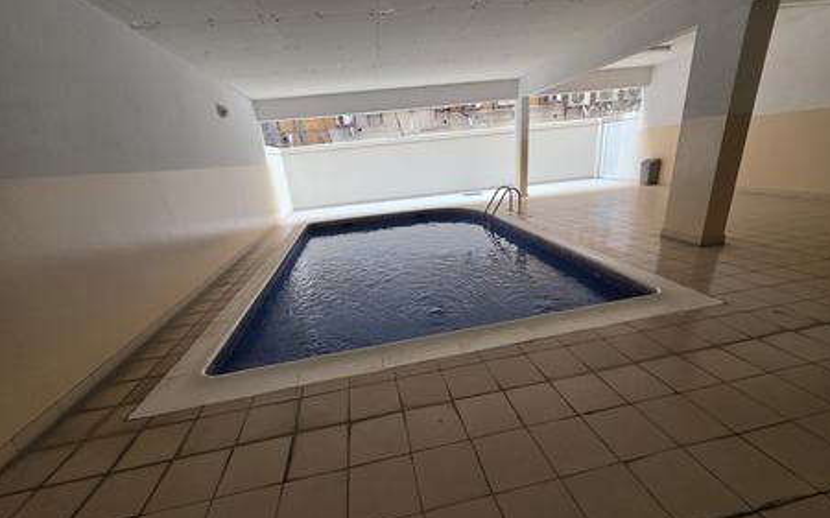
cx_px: 420
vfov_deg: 78.4
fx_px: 317
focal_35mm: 14
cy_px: 281
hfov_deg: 105.3
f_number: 1.9
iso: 200
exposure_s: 1/100
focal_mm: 2.2
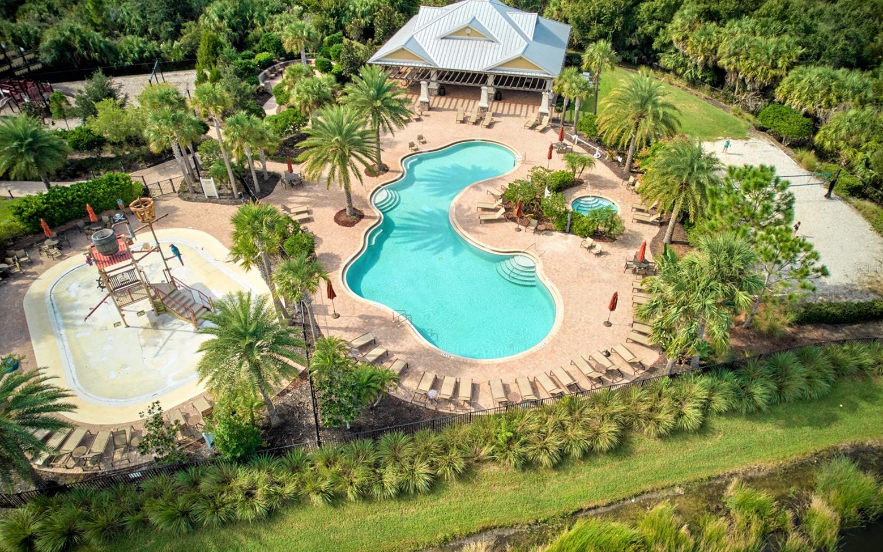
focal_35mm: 23
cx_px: 449
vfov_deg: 53.0
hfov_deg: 77.2
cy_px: 268
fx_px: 553
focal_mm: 8.38
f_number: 2.8
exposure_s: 1/800
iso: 100
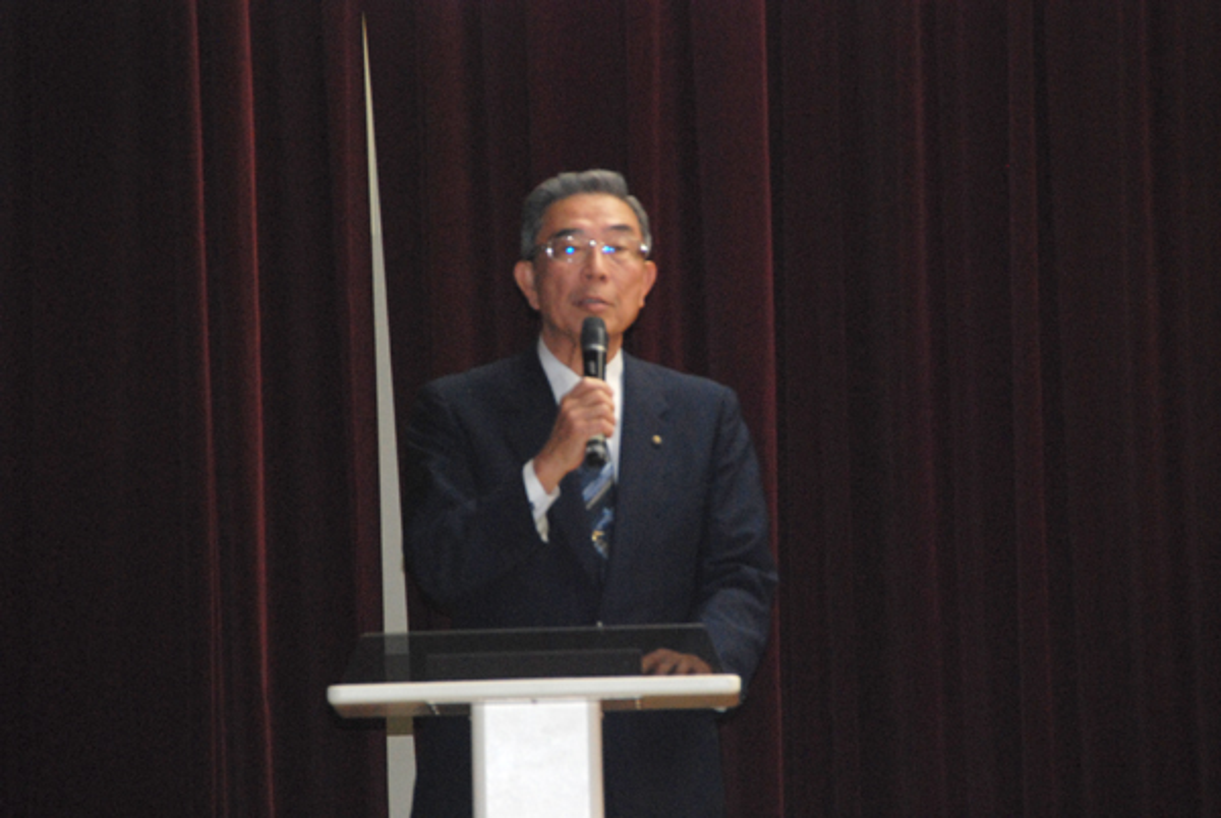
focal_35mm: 34
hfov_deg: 55.0
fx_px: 1172
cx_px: 610
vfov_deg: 38.5
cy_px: 409
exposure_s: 1/60
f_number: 4.5
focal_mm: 23
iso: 1600
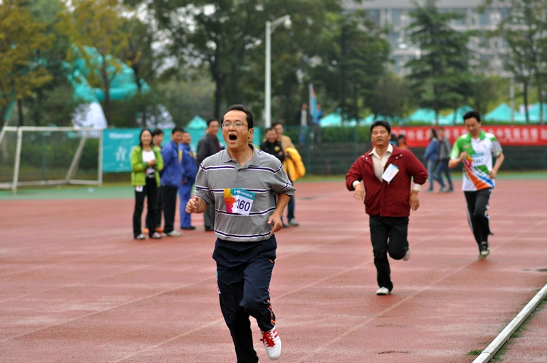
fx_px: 1935
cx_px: 274
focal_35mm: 128
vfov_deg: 10.7
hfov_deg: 16.1
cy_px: 182
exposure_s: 1/640
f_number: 2.8
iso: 200
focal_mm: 85
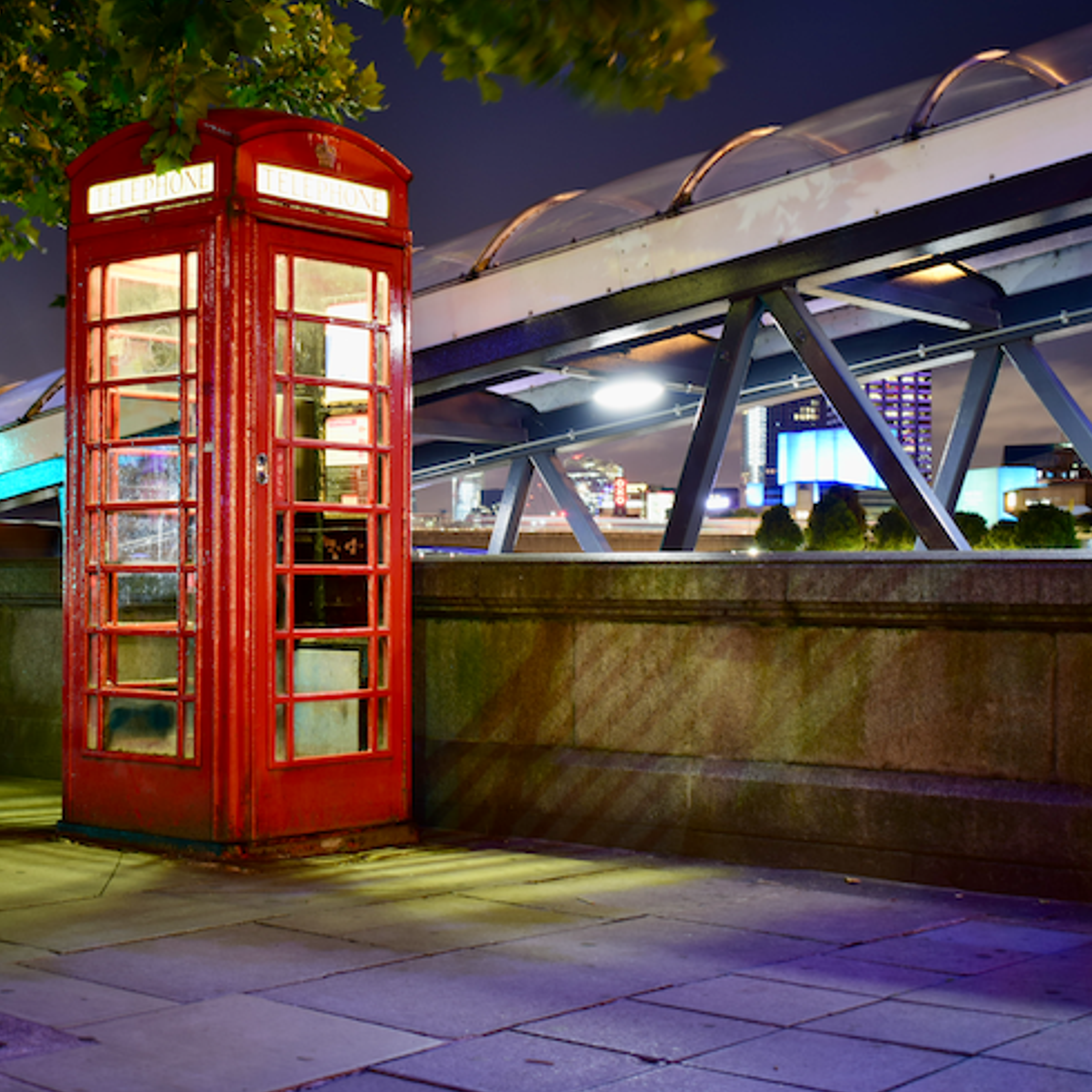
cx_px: 412
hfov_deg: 32.3
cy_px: 548
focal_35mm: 53
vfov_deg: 32.4
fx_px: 1879
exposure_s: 8
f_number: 4
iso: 200
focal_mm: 27
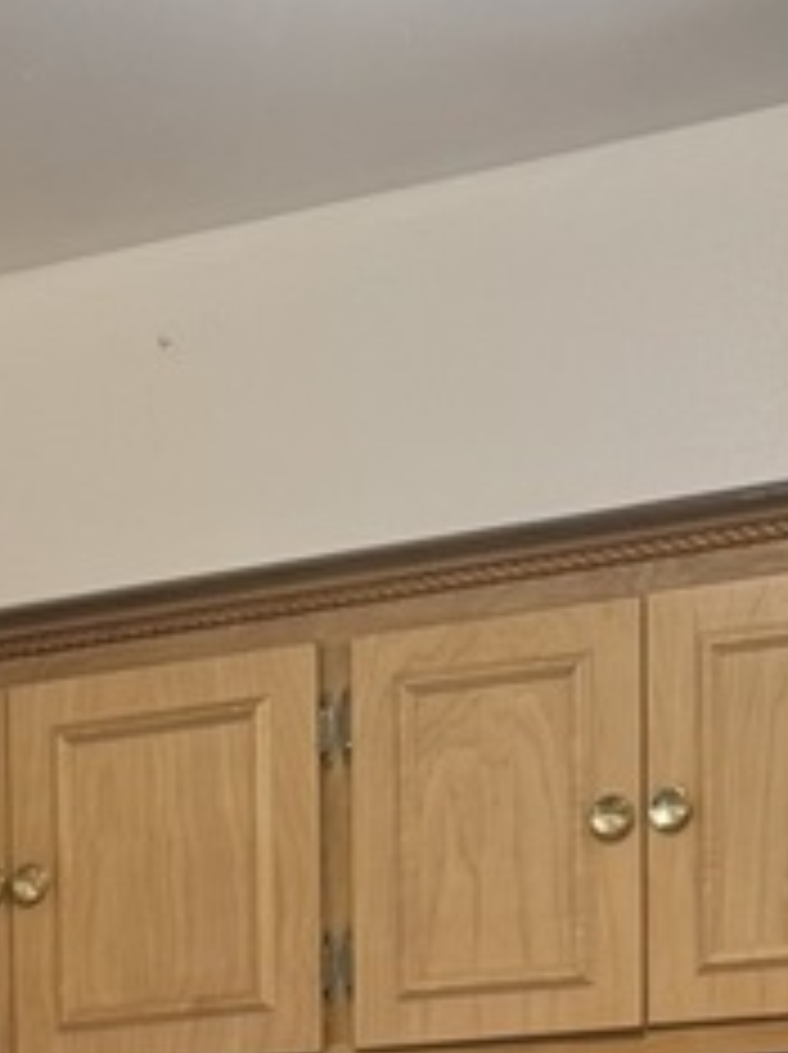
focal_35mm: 111
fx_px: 3375
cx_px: -833
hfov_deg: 11.8
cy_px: 1652
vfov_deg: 16.0
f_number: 1.78
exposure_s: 1/60
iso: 125
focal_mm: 6.76
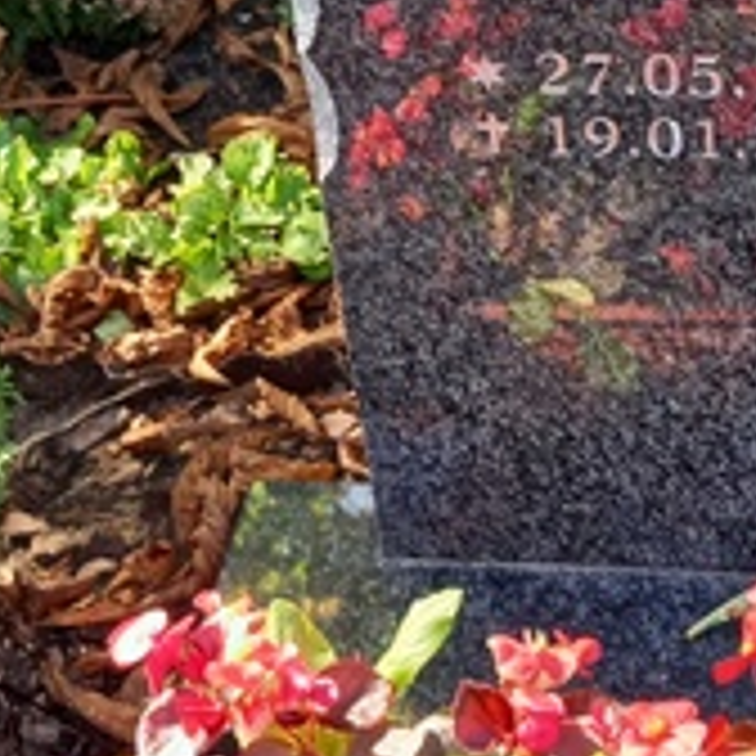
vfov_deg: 20.5
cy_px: 230
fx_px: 2076
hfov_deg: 20.4
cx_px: 630
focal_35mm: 84
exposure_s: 1/50
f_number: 2
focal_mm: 4.6
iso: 64
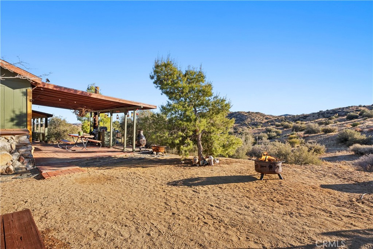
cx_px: 186
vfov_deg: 66.0
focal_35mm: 18
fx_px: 192
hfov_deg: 88.4
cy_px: 124
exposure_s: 1/100
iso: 400
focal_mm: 18.5
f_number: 11
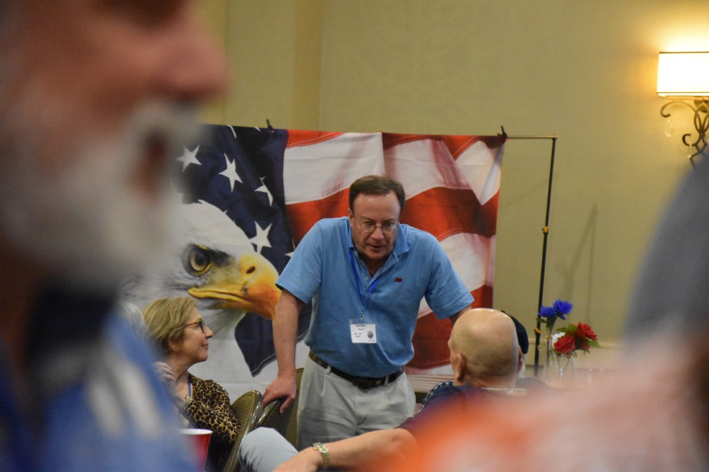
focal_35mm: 158
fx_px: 3102
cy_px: 236
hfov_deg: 13.0
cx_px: 354
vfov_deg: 8.7
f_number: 5.6
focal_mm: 105
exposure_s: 1/125
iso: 9000
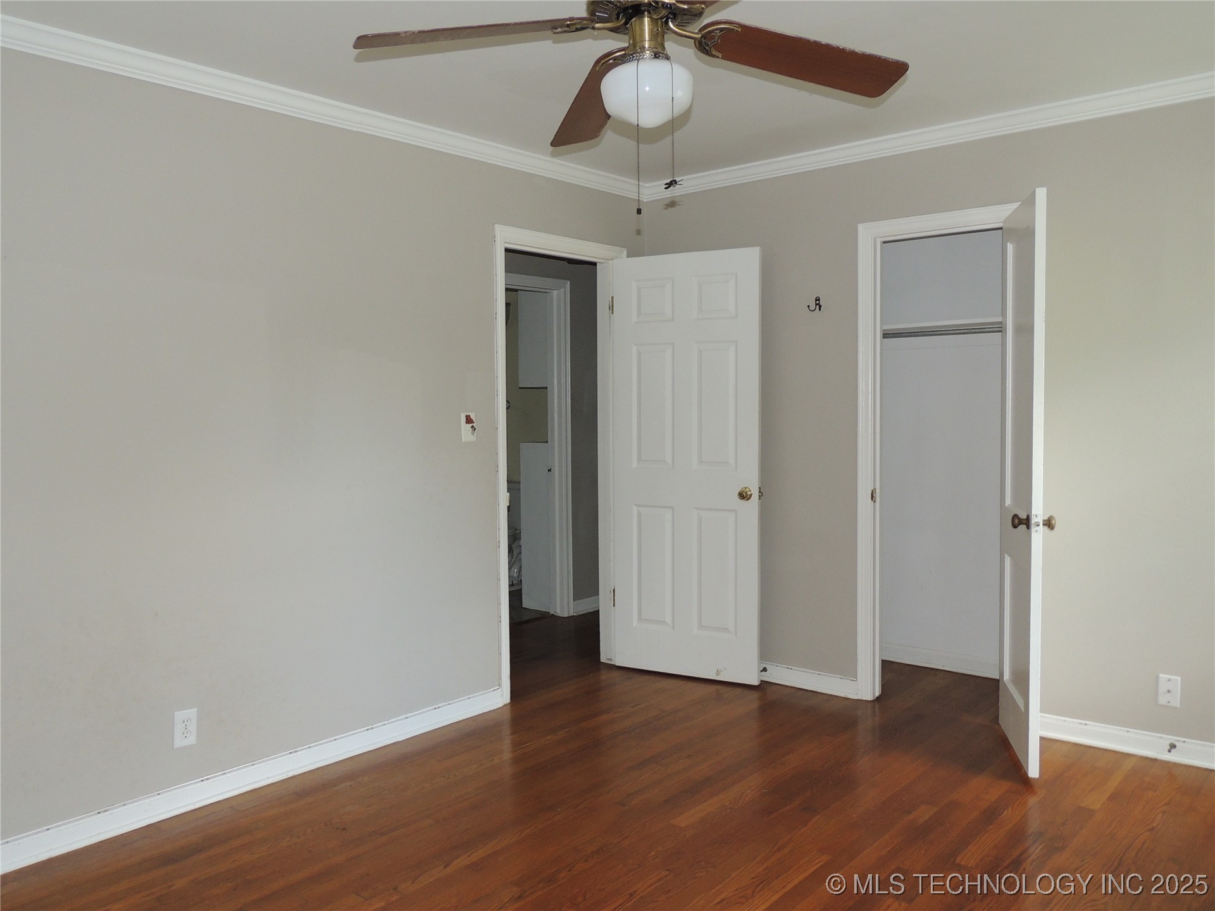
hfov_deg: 63.4
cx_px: 608
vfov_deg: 49.7
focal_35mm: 28
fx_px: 983
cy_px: 456
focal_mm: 4.9
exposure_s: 1/30
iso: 200
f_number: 3.1
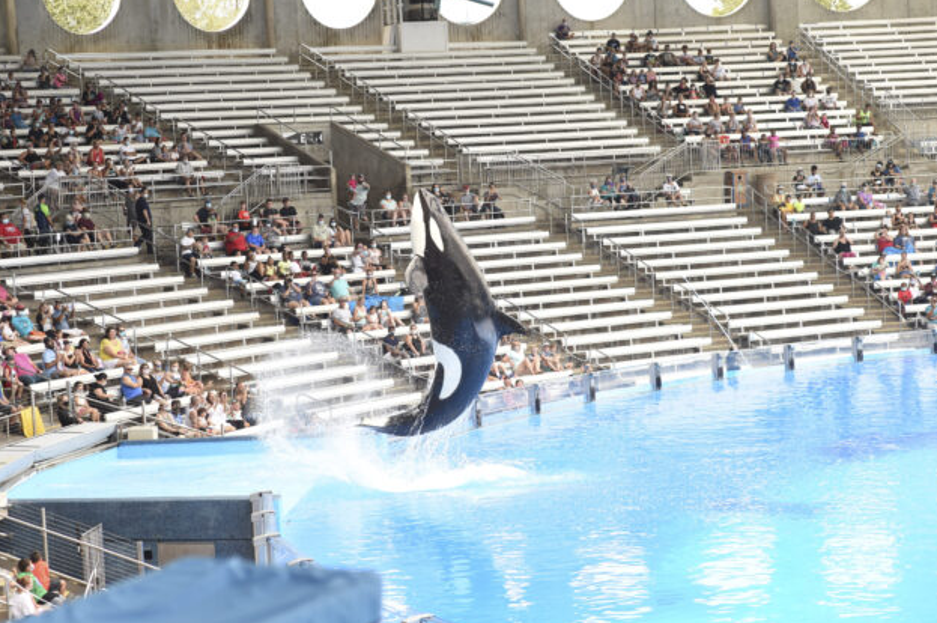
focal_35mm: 95
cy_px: 341
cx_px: 436
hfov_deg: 21.5
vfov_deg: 14.4
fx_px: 2470
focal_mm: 85
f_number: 4
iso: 320
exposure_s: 1/640
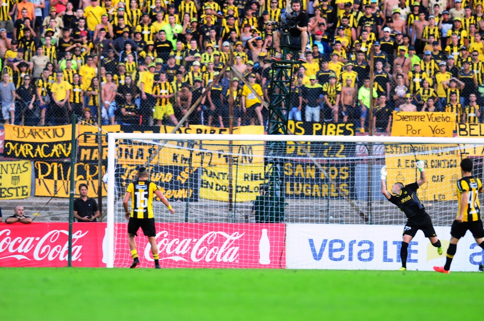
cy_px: 160
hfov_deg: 4.6
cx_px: 242
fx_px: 6042
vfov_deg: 3.0
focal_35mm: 450
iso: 800
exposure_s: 1/500
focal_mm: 300
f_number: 2.8
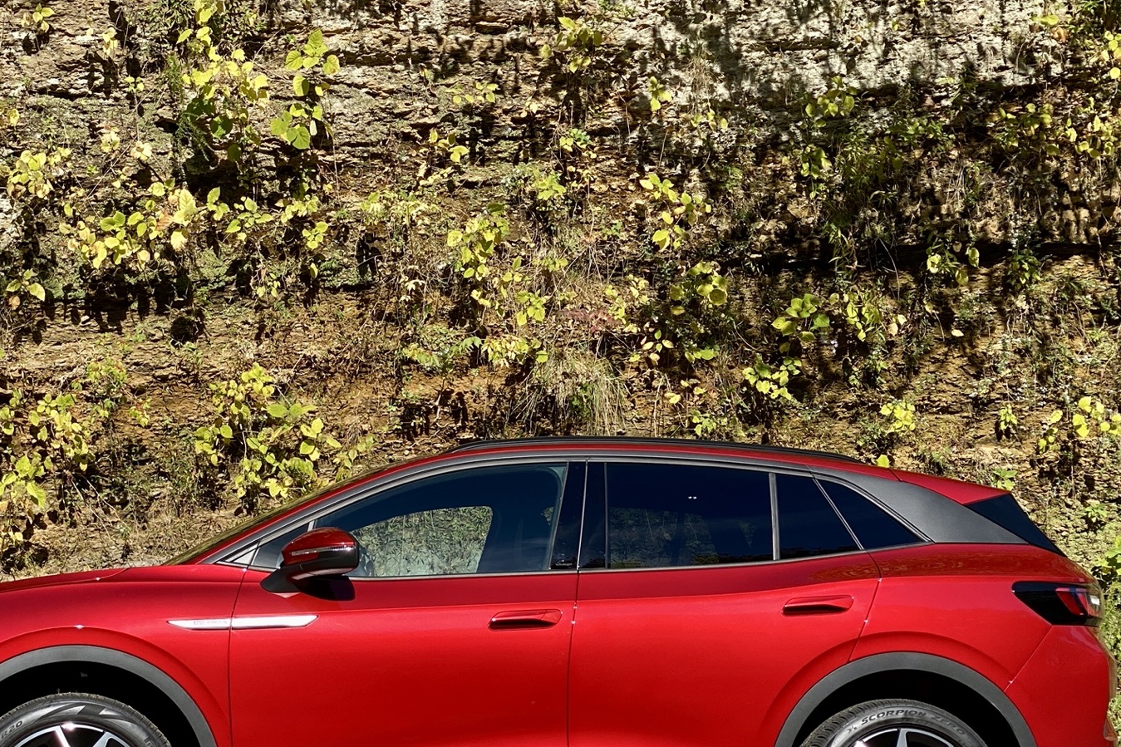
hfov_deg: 26.2
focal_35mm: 77
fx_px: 2397
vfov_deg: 17.7
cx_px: 428
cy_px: 408
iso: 20
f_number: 2
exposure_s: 1/905
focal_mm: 6
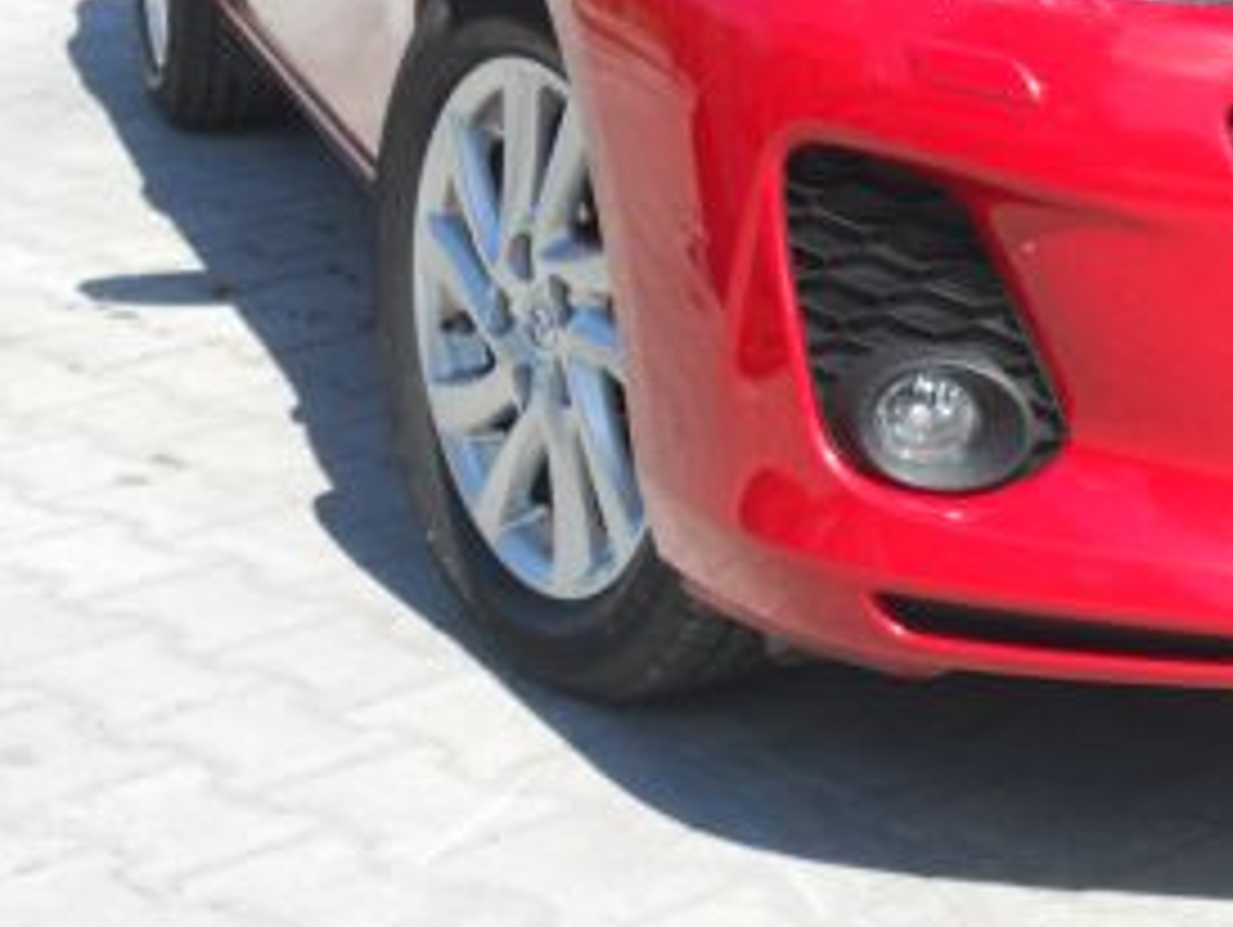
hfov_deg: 17.5
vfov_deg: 13.3
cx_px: 1314
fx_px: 3886
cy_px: -140
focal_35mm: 109
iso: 80
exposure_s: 1/400
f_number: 4.3
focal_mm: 8.2
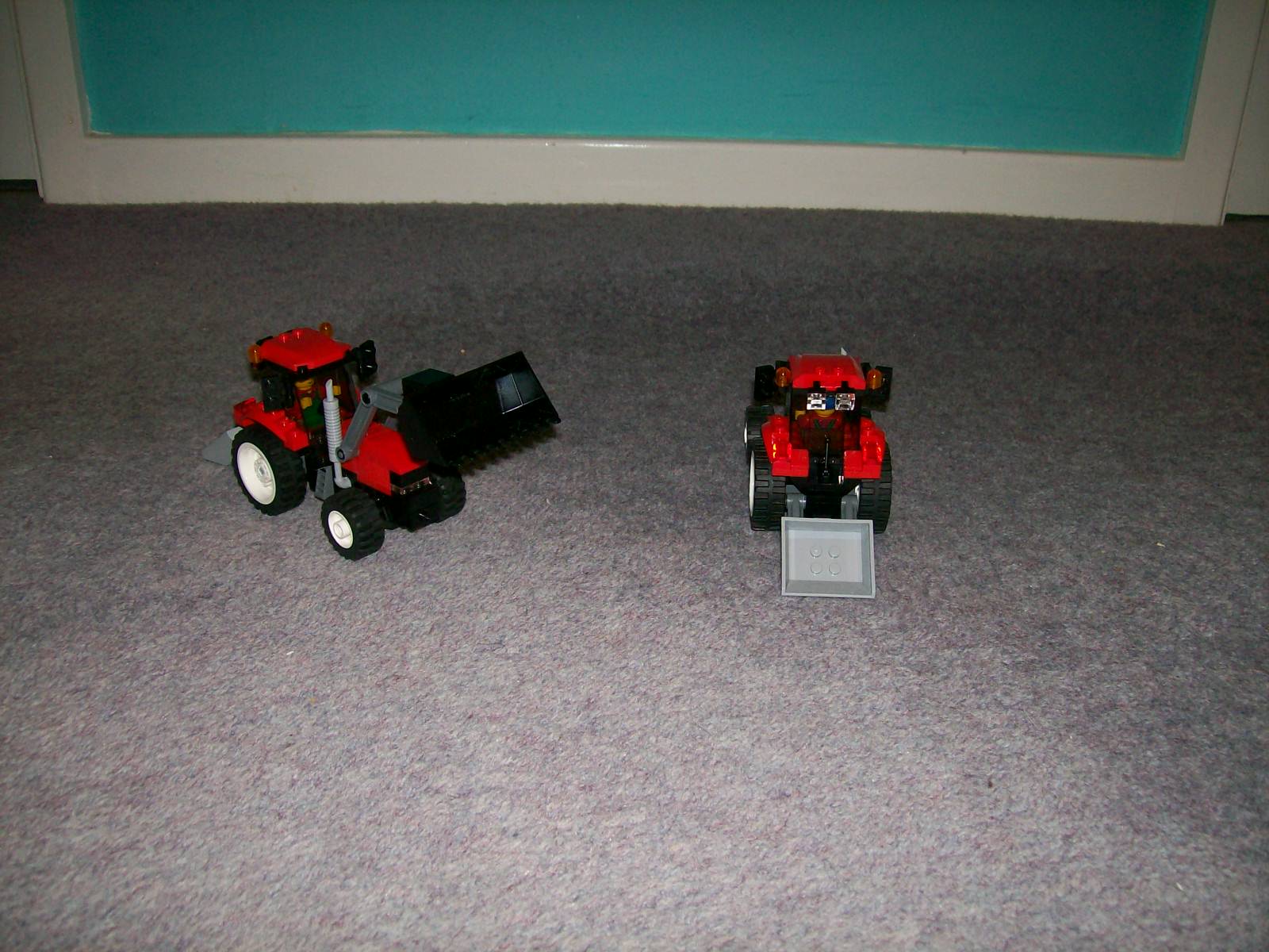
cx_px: 634
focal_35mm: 36
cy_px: 476
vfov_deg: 39.7
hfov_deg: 51.4
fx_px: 1320
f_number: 2.7
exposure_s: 1/45.3
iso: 80
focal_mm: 6
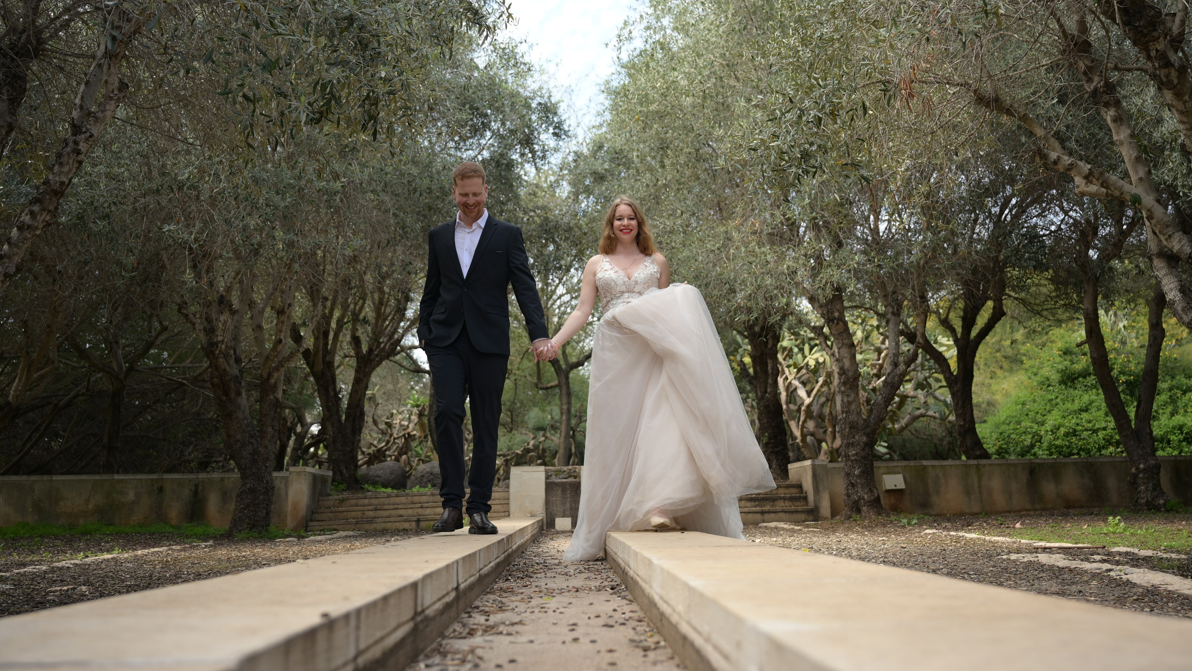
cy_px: 269
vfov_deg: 35.0
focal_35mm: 34
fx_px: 1060
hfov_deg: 58.7
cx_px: 596
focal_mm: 31.5
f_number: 3.5
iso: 125
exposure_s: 1/400
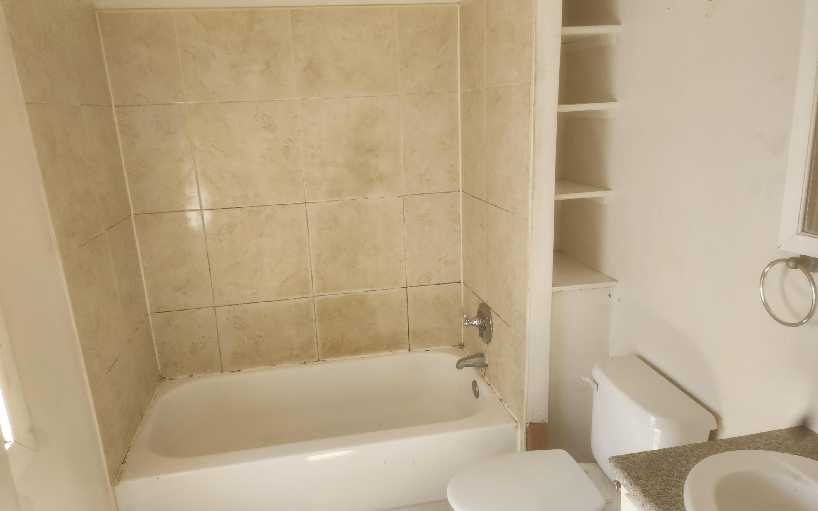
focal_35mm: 25
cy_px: 257
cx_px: 400
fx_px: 557
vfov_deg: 49.3
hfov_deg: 72.5
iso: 160
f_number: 1.8
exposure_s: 1/180
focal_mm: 5.4
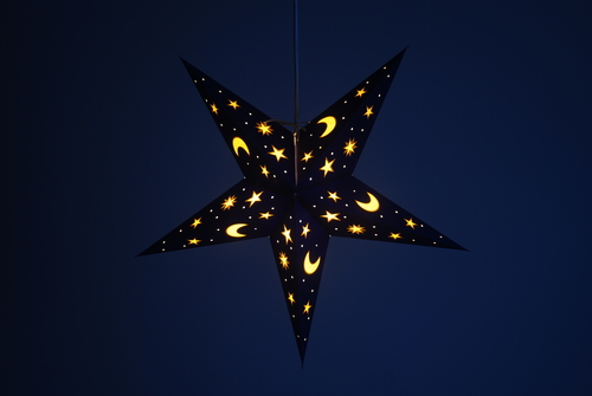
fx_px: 1136
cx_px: 296
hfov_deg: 29.2
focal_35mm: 69
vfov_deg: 19.8
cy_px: 198
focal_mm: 46
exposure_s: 1/10
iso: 100
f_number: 4.5
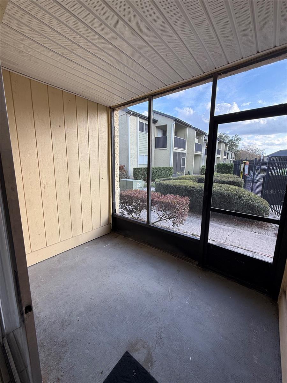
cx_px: 144
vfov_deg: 102.1
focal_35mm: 14
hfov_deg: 85.7
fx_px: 155
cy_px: 192
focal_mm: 2.22
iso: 50
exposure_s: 1/214
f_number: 2.2
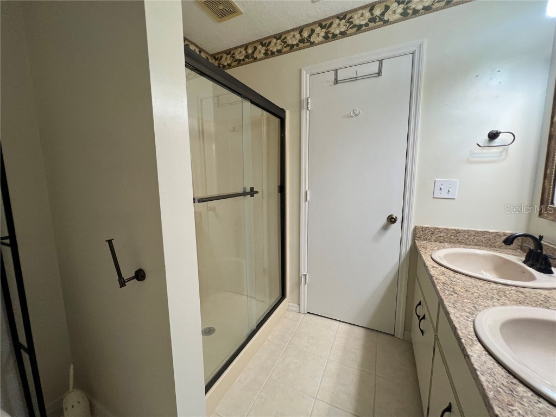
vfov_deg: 89.9
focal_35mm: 13
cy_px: 208
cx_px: 278
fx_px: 209
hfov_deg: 106.2
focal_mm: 1.57
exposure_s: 1/120
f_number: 1.8
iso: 200
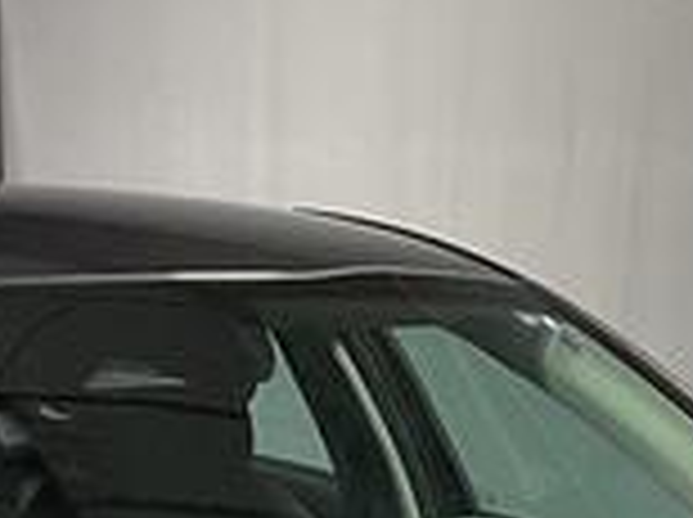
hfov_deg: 10.9
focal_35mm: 181
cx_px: 472
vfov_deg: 7.6
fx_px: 3618
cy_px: 1248
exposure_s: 1/60
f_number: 1.8
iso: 40
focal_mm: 3
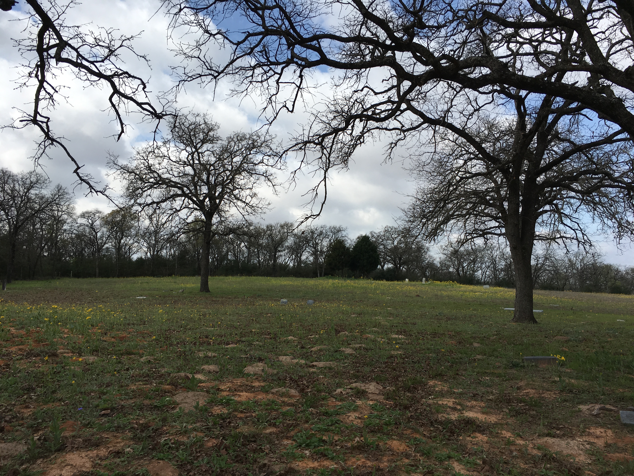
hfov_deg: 61.7
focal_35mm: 29
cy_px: 238
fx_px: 531
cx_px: 317
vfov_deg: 48.2
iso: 25
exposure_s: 1/1789
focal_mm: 4.15
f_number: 2.2
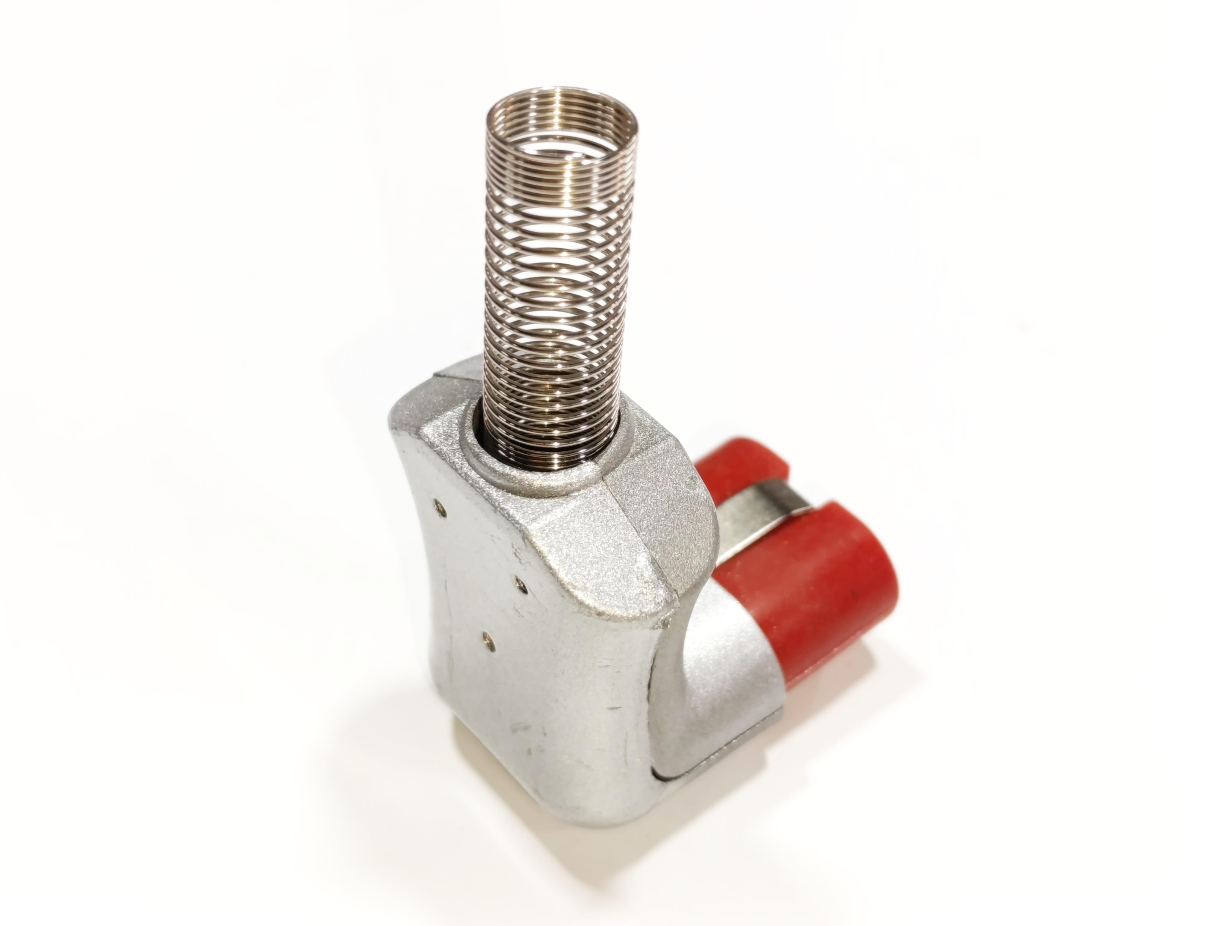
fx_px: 818
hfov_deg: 73.8
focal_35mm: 23
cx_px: 615
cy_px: 463
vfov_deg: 59.0
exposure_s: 1/100
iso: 500
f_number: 1.6
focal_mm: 6.14
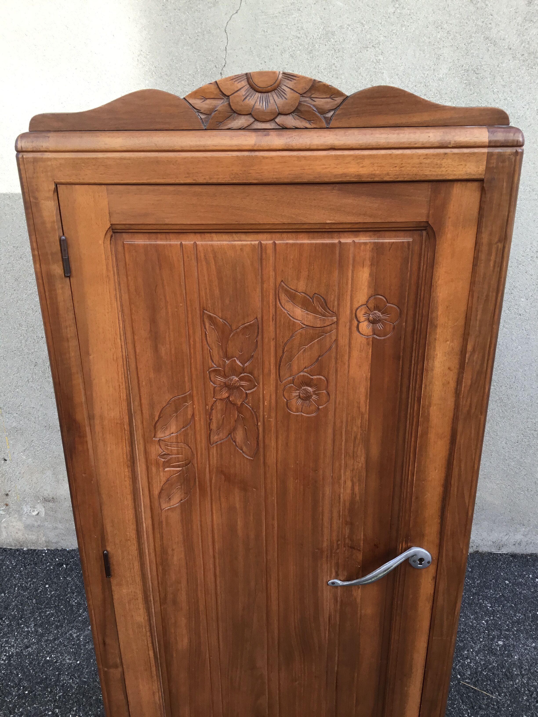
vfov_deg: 58.4
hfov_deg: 45.4
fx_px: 642
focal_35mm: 31
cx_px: 269
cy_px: 358
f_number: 2.4
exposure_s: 1/100
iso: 32
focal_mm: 3.3
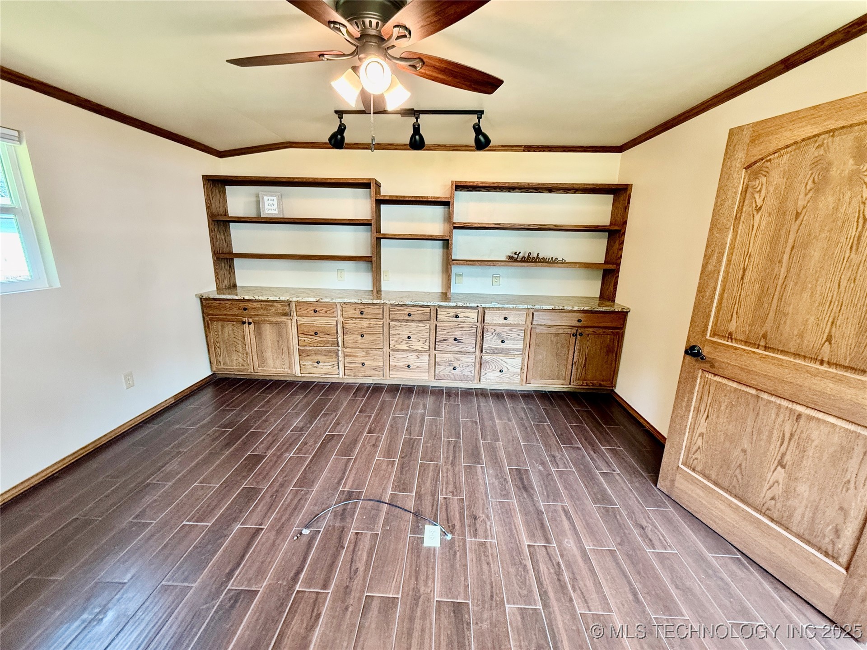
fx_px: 351
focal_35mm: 14
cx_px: 434
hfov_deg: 102.1
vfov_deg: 85.7
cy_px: 325
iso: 250
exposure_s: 1/60
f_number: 2.2
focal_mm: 2.22
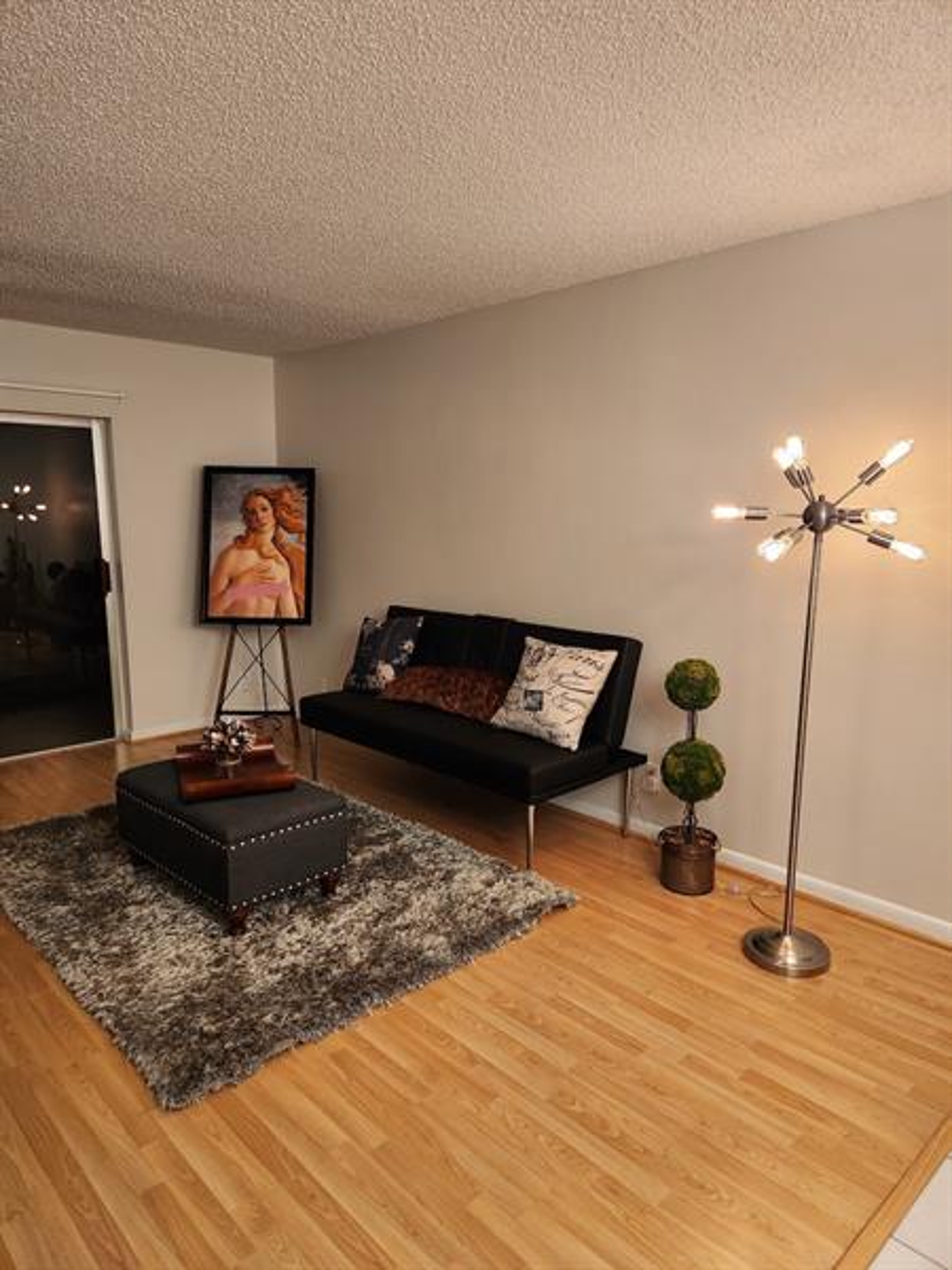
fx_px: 843
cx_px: 476
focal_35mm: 23
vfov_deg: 73.9
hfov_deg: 58.9
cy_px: 635
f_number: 1.8
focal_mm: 5.4
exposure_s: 1/120
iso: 125
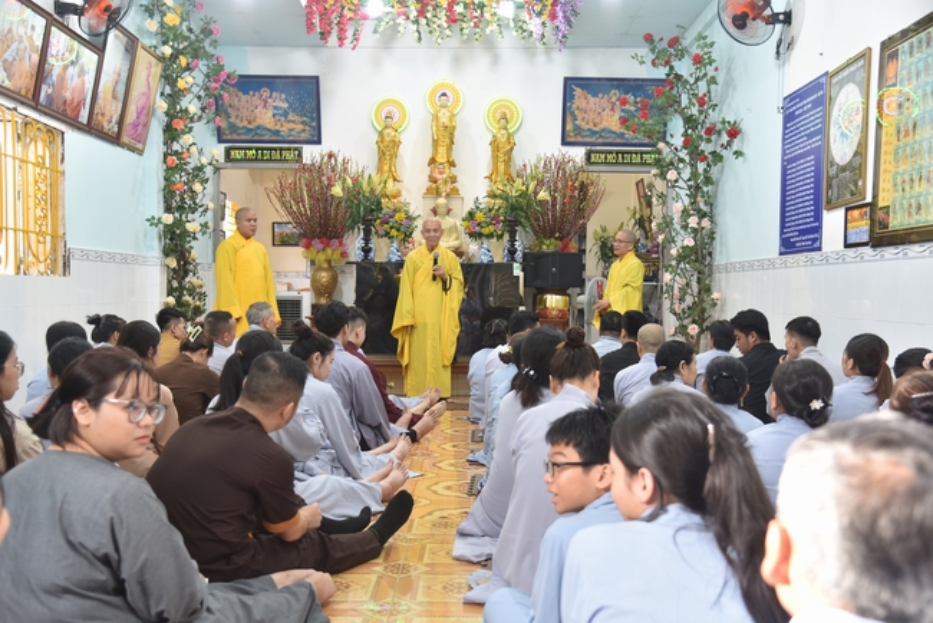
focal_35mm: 38
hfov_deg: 50.7
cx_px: 466
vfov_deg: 35.1
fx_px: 985
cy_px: 312
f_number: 4
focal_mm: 38
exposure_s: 1/60
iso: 640
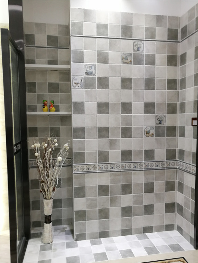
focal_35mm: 28
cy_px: 136
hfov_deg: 49.8
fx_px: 213
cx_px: 101
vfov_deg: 63.4
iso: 160
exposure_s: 1/50
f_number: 2.2
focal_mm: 3.84
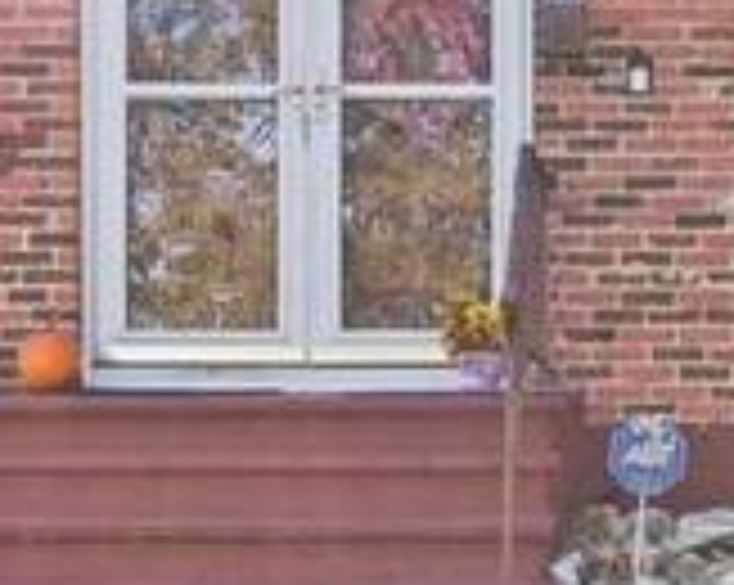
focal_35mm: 133
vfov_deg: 10.9
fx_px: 2886
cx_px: 820
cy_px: -407
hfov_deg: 14.2
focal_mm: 18
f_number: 8
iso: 400
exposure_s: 1/400
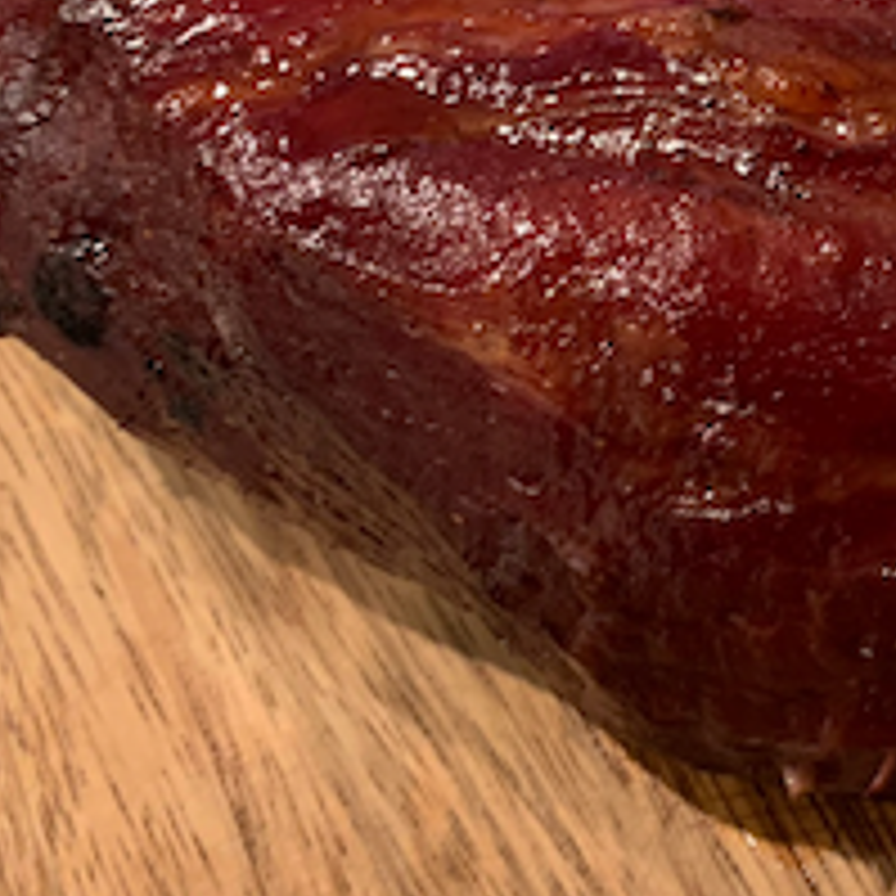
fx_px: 2167
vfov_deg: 23.1
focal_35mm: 74
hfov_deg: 21.7
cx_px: 1063
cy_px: 191
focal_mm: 4.25
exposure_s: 1/40
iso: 320
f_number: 1.8
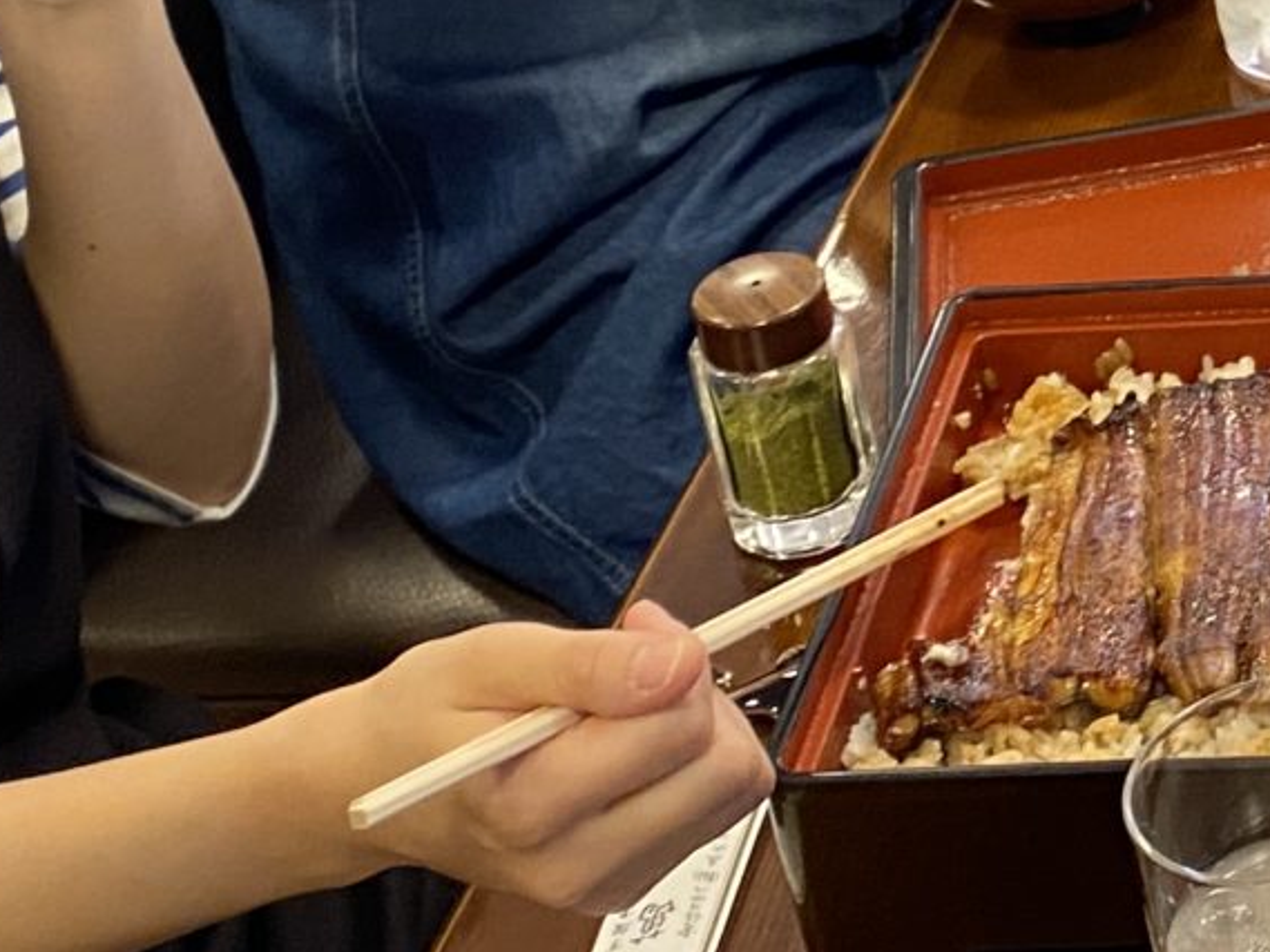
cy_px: -328
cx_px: 2145
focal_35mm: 117
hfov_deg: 15.0
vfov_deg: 12.2
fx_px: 4293
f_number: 1.8
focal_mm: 4.25
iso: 160
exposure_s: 1/50
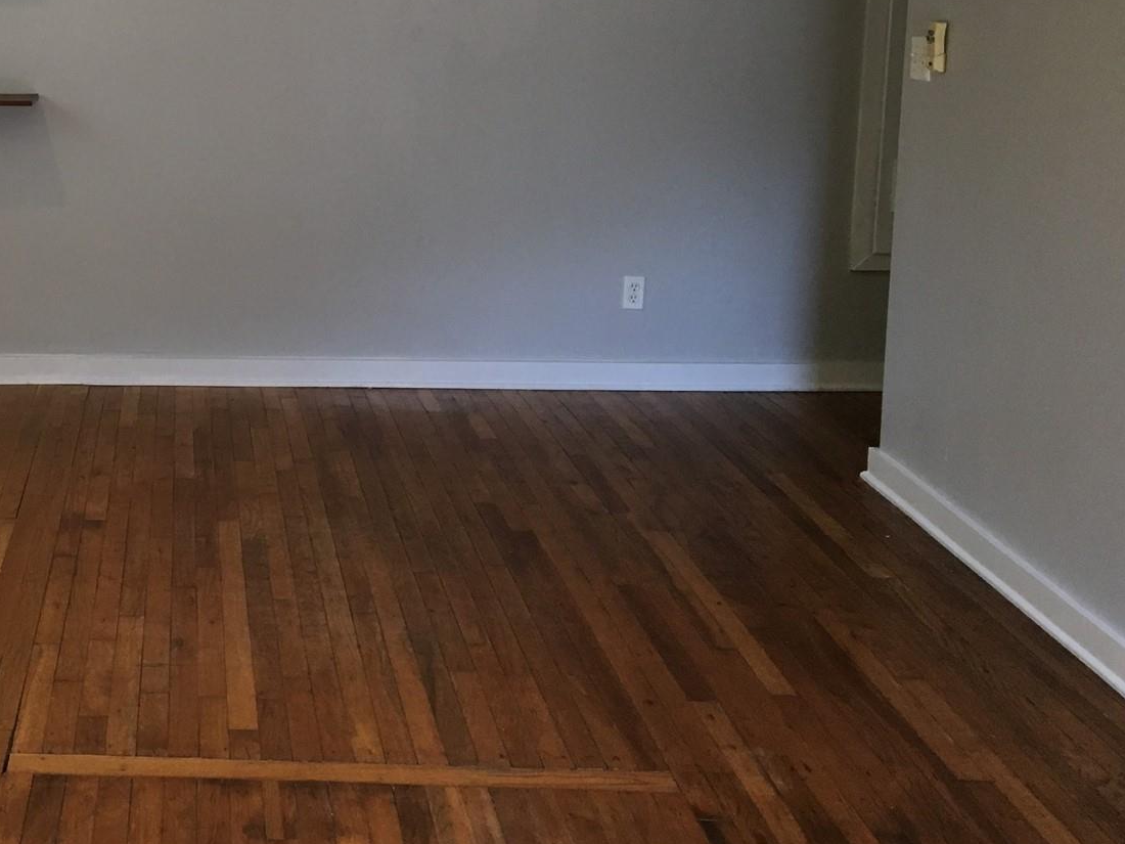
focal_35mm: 54
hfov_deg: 34.1
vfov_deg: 26.6
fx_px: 1755
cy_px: 199
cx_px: 177
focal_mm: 4.15
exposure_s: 1/30
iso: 40
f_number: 2.2
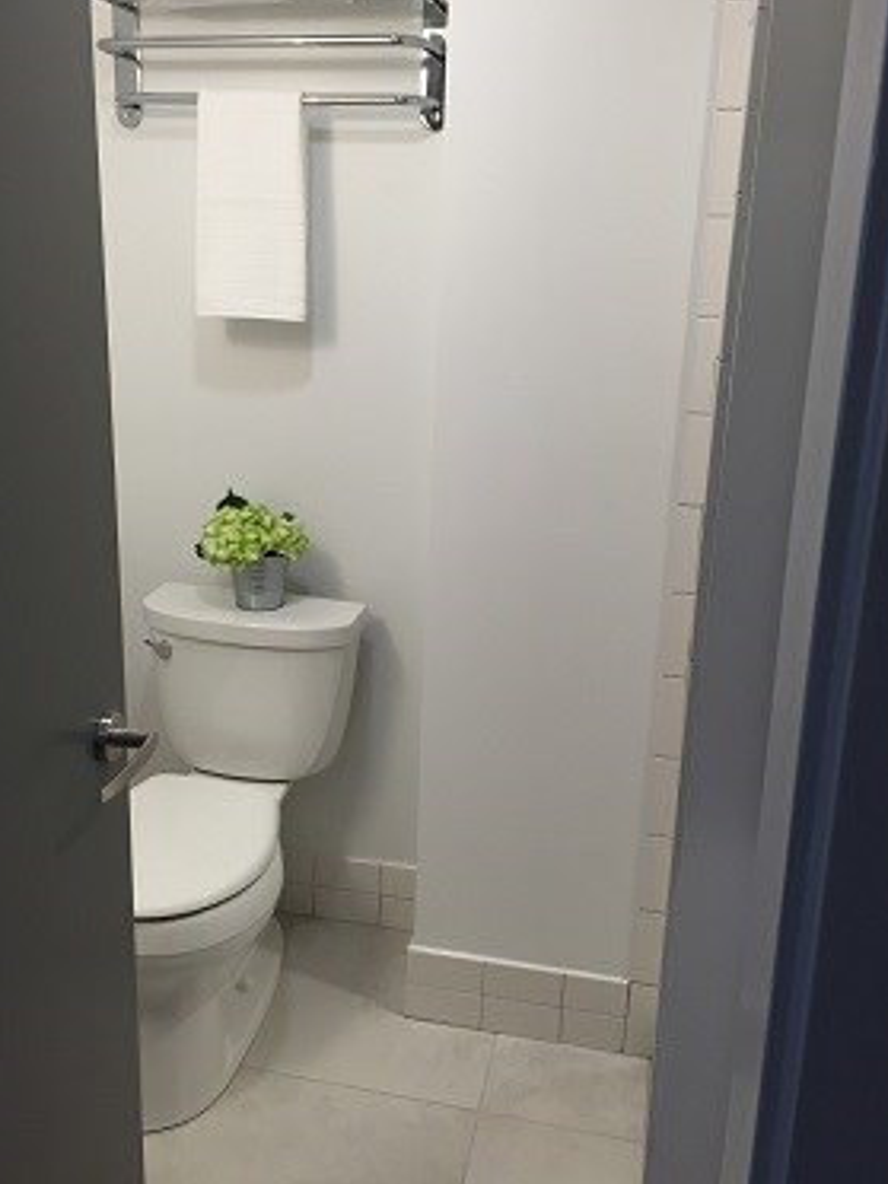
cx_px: 407
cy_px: 541
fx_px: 1095
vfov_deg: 56.7
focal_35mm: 32
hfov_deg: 44.1
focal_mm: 4.15
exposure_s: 1/30
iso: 32
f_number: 2.2
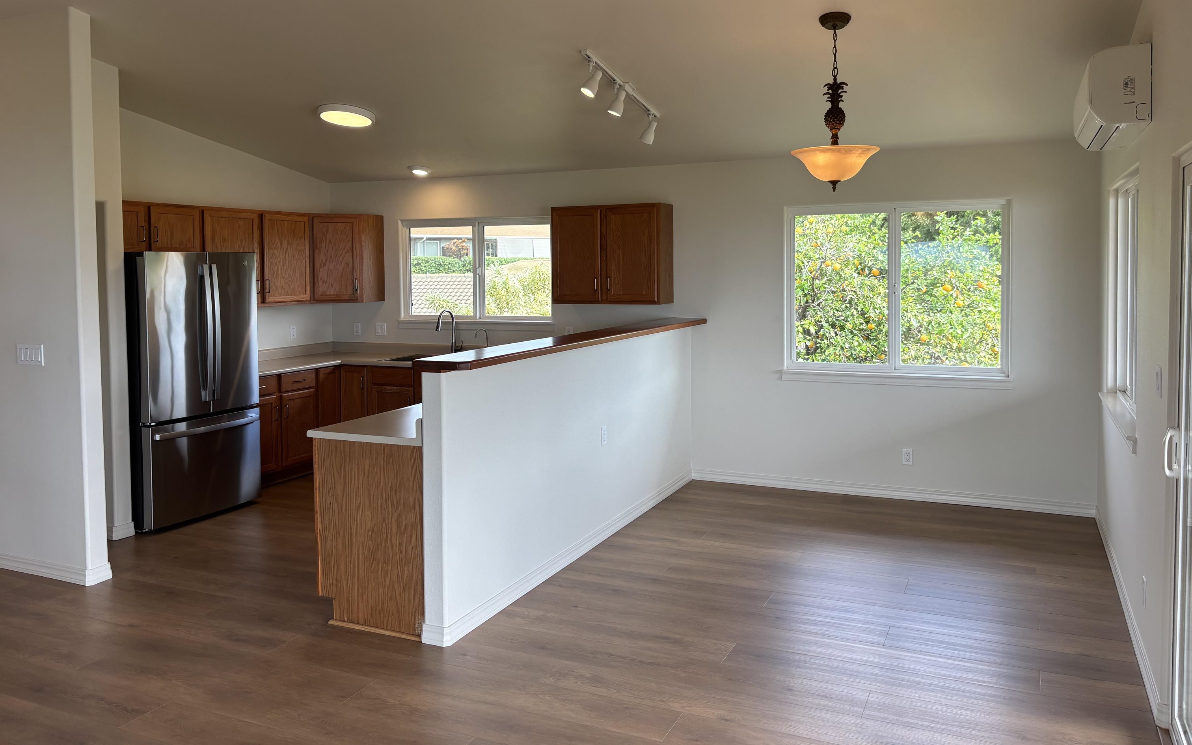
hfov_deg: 66.5
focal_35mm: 28
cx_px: 594
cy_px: 297
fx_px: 910
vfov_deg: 44.3
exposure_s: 1/175
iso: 40
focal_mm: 5.96
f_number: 1.6
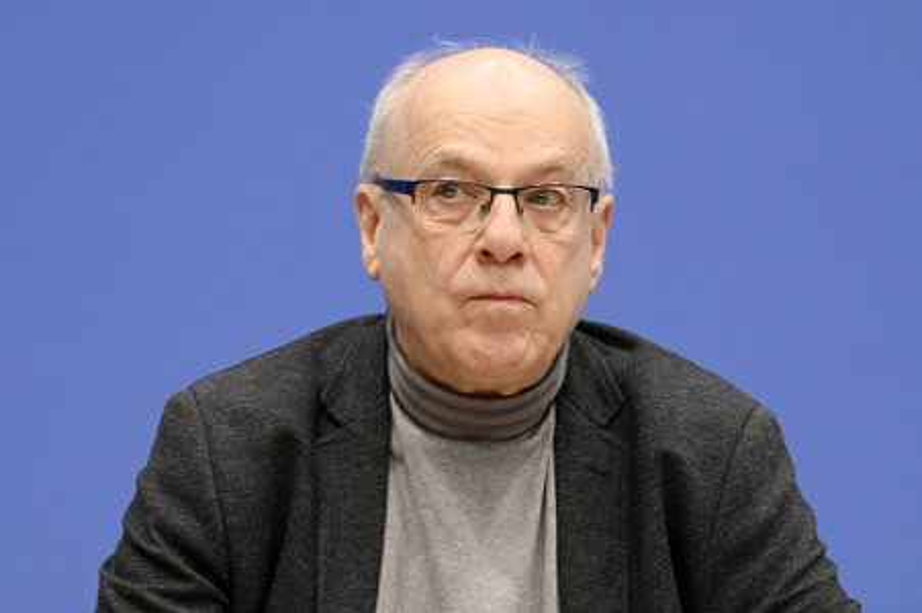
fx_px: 3455
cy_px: 306
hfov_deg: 15.2
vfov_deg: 10.1
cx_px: 461
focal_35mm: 135
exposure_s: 1/400
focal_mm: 135
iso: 5000
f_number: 6.3
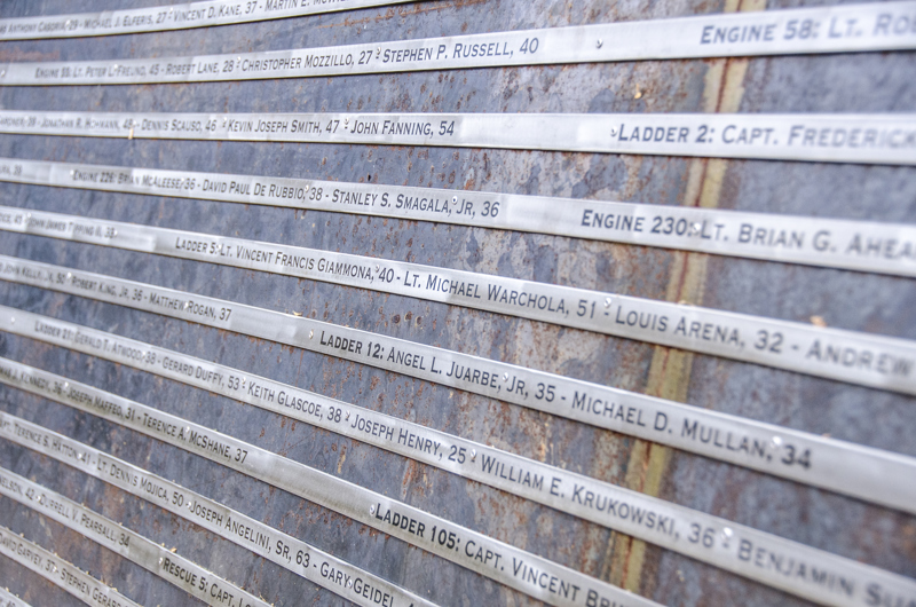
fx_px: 1905
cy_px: 304
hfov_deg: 27.0
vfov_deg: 18.1
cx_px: 458
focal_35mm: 75
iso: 400
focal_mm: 50
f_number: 4.8
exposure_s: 1/500
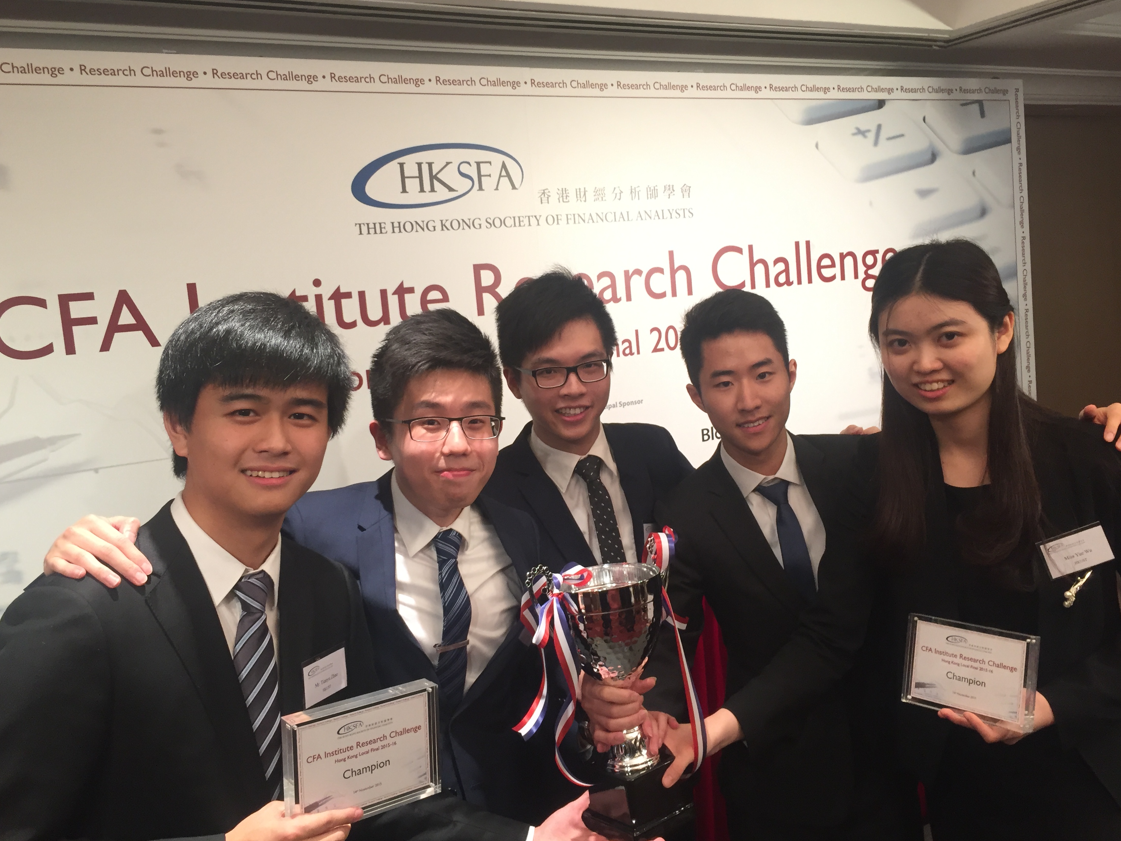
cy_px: 397
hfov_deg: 58.3
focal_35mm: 31
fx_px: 1004
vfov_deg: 45.4
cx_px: 561
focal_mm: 4.15
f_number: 2.2
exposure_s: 1/33
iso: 100
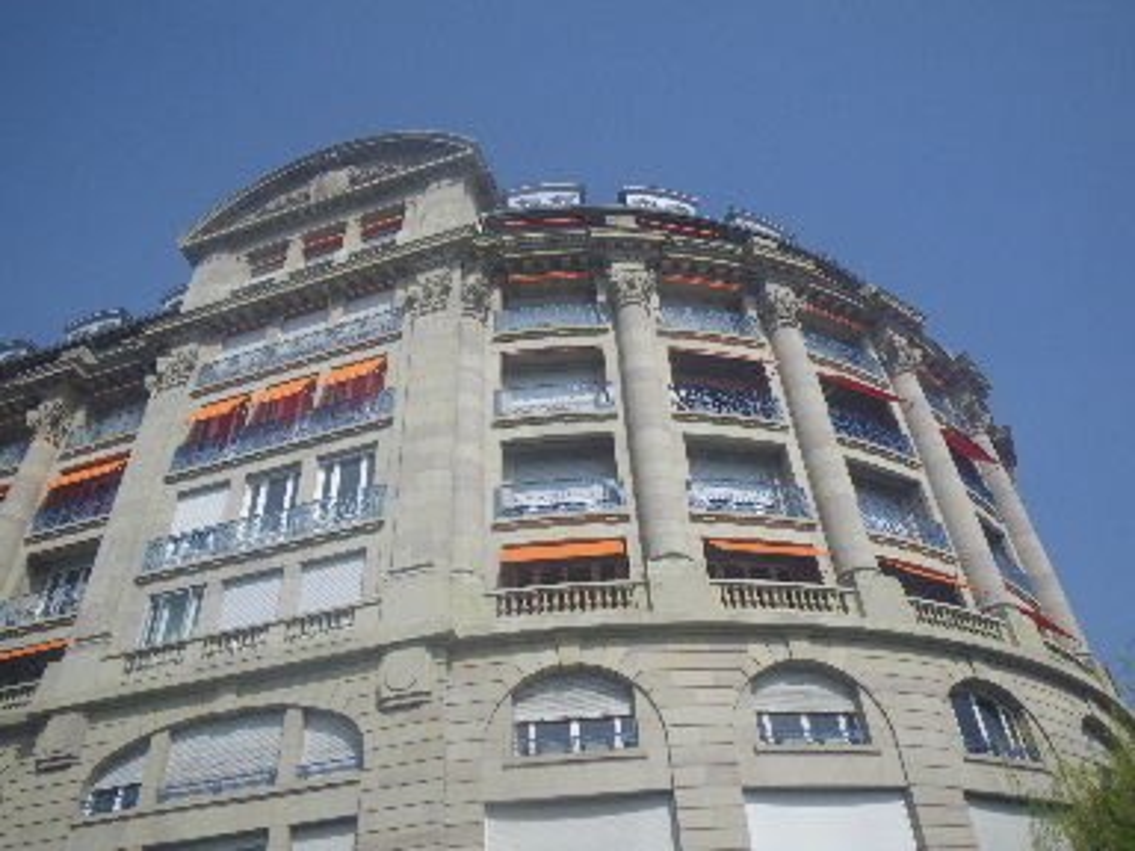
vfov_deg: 49.7
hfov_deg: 63.4
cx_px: 568
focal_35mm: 28
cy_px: 426
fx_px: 918
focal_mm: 5
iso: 50
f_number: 4.2
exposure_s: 1/500
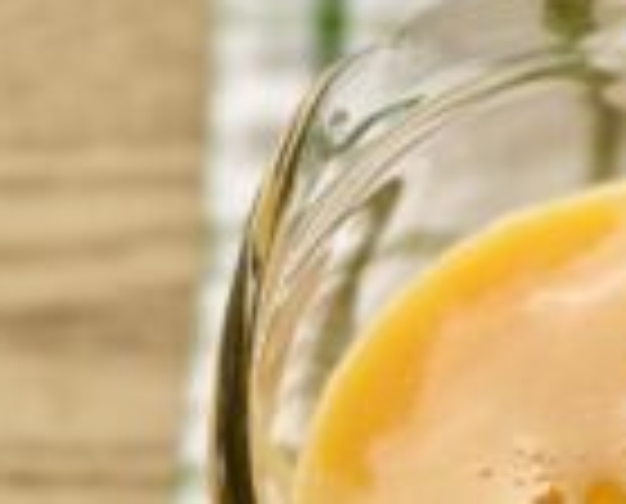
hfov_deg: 11.3
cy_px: 387
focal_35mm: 168
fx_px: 3121
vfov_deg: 9.2
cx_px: 673
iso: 64
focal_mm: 6.86
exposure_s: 1/143
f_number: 1.78
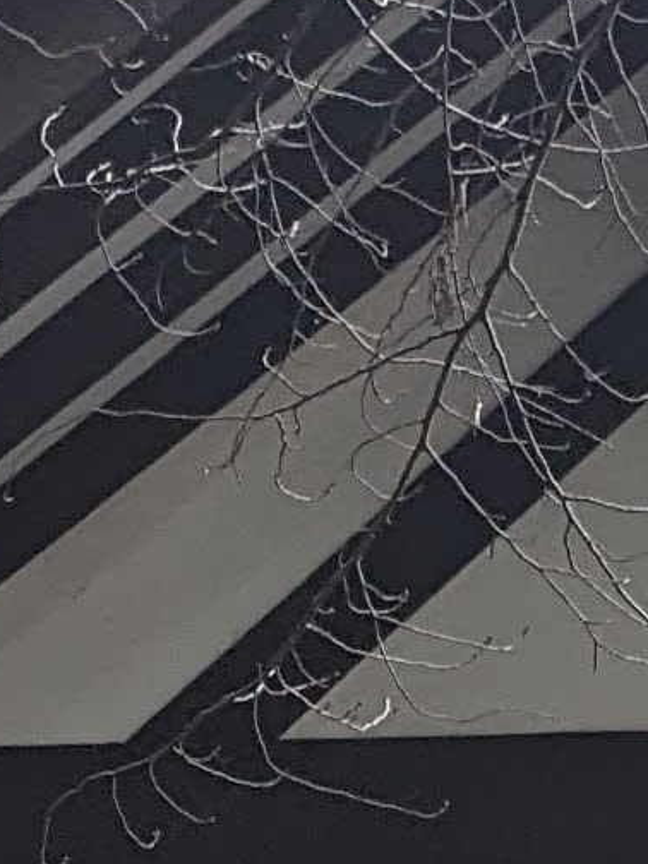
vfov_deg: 9.0
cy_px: 1210
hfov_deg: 6.8
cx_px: 867
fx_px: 5391
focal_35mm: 216
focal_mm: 4.38
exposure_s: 1/236
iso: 45
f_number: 1.73
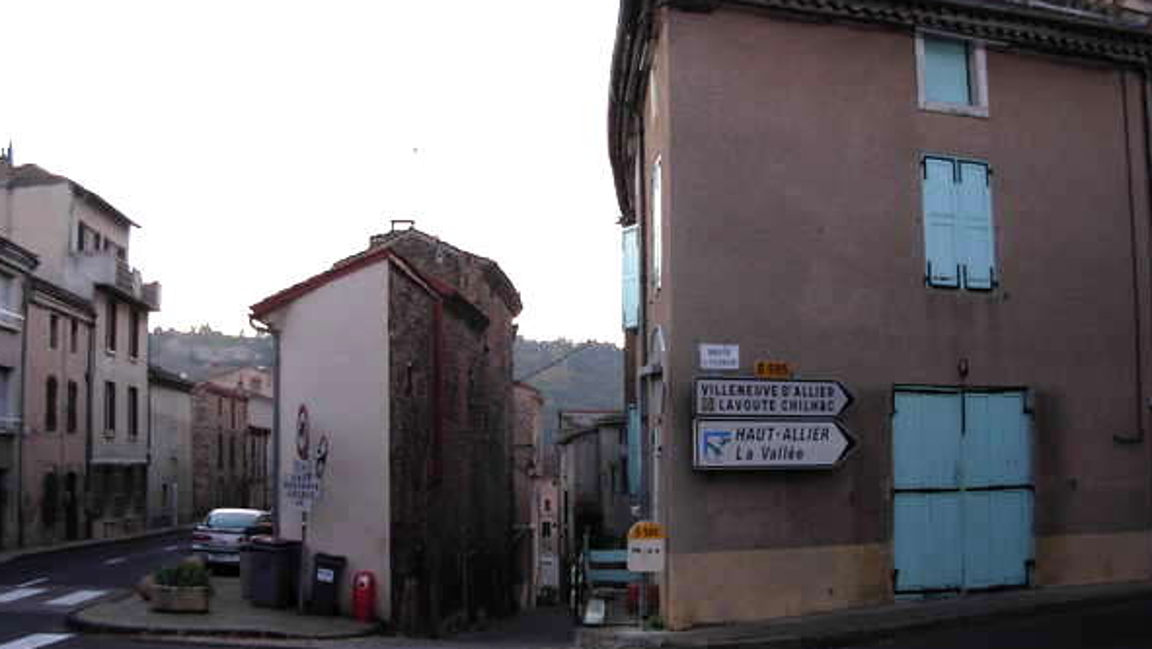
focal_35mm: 42
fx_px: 1283
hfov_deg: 48.3
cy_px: 368
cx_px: 575
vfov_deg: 28.4
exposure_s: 1/21.3
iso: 79
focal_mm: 6.3
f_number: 2.9
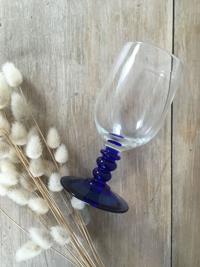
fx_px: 223
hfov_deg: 48.2
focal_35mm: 29
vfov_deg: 61.7
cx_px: 100
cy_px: 134
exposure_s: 1/33
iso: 50
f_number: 2.2
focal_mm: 4.15
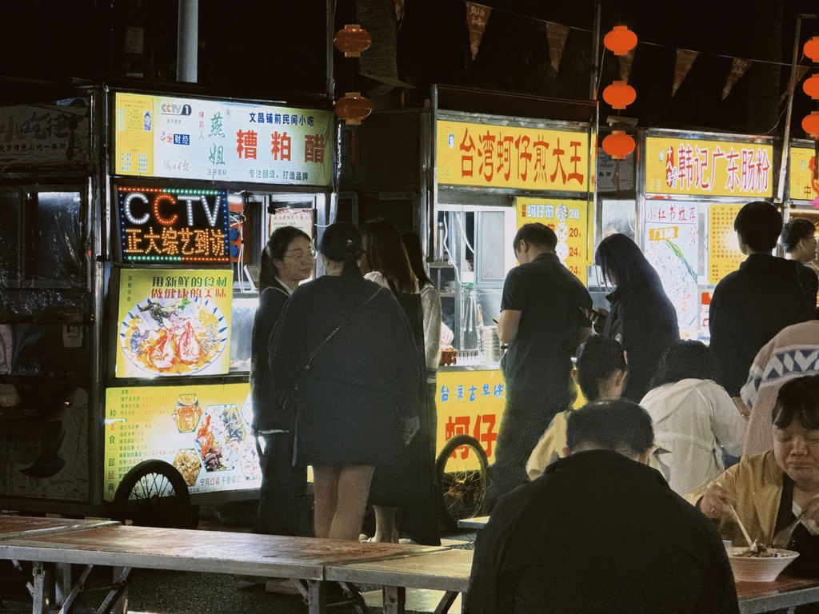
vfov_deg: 12.3
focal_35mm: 120
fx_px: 2839
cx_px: 410
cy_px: 307
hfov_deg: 16.4
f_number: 2.8
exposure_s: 1/100
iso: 250
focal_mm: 15.66
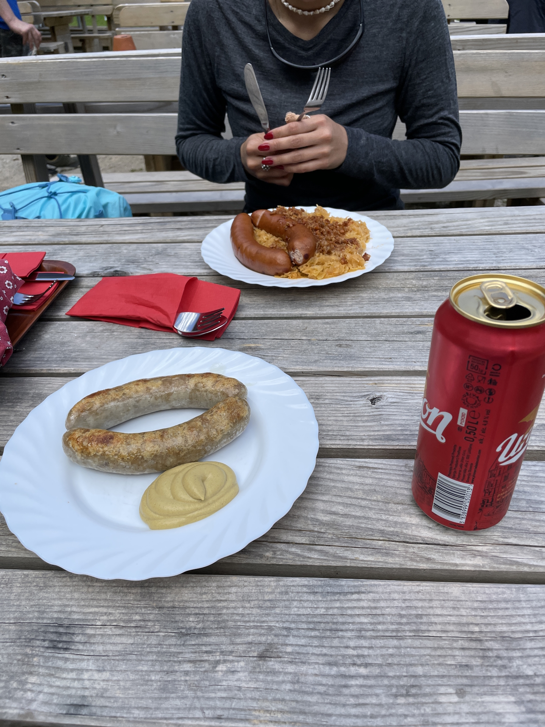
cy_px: 364
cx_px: 272
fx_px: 546
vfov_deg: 67.3
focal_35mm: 26
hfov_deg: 53.1
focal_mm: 4.2
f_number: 1.6
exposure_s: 1/1553
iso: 32
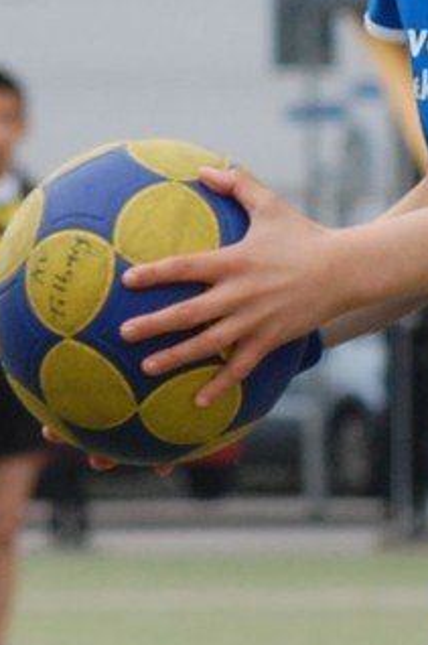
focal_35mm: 444
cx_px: 653
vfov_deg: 4.6
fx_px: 7943
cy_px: 28
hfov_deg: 3.1
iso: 400
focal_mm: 92
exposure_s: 1/640
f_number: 6.3
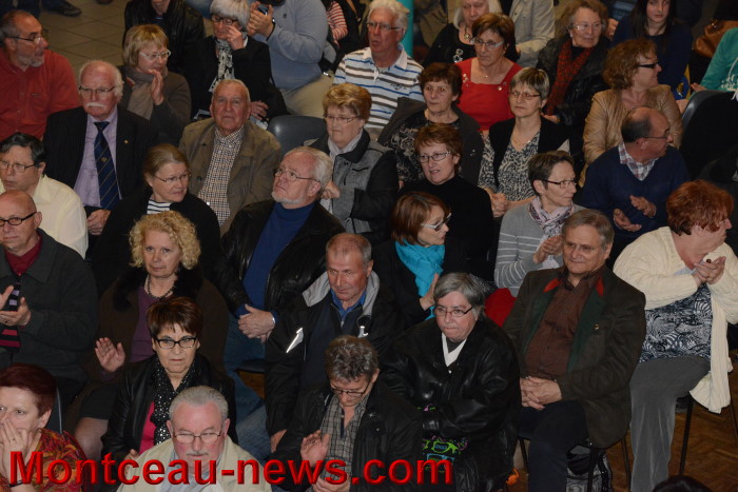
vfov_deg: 11.8
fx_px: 2378
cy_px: 246
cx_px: 369
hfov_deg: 17.6
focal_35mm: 116
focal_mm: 116
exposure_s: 1/125
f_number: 8
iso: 6400
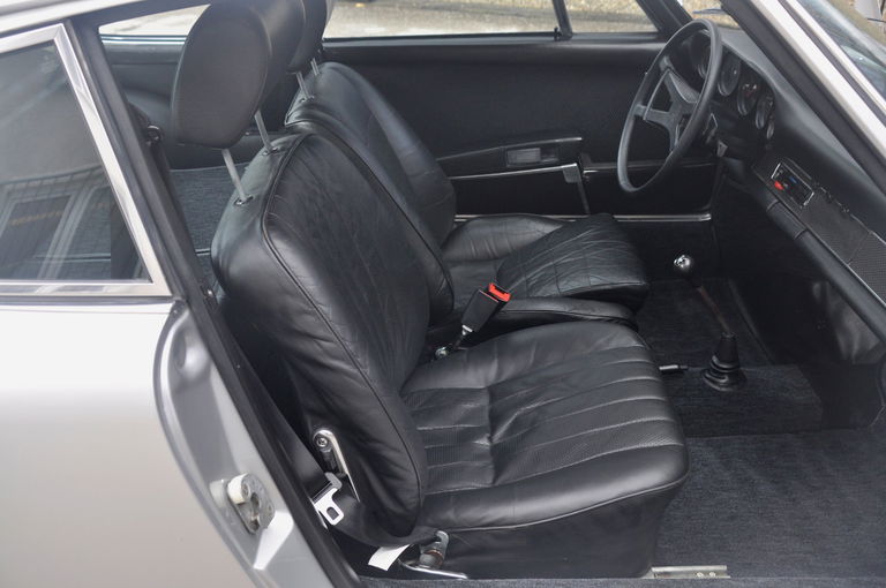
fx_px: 885
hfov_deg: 53.2
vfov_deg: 36.8
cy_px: 294
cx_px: 443
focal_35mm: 36
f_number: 4.5
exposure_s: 1/80
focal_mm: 24
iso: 500
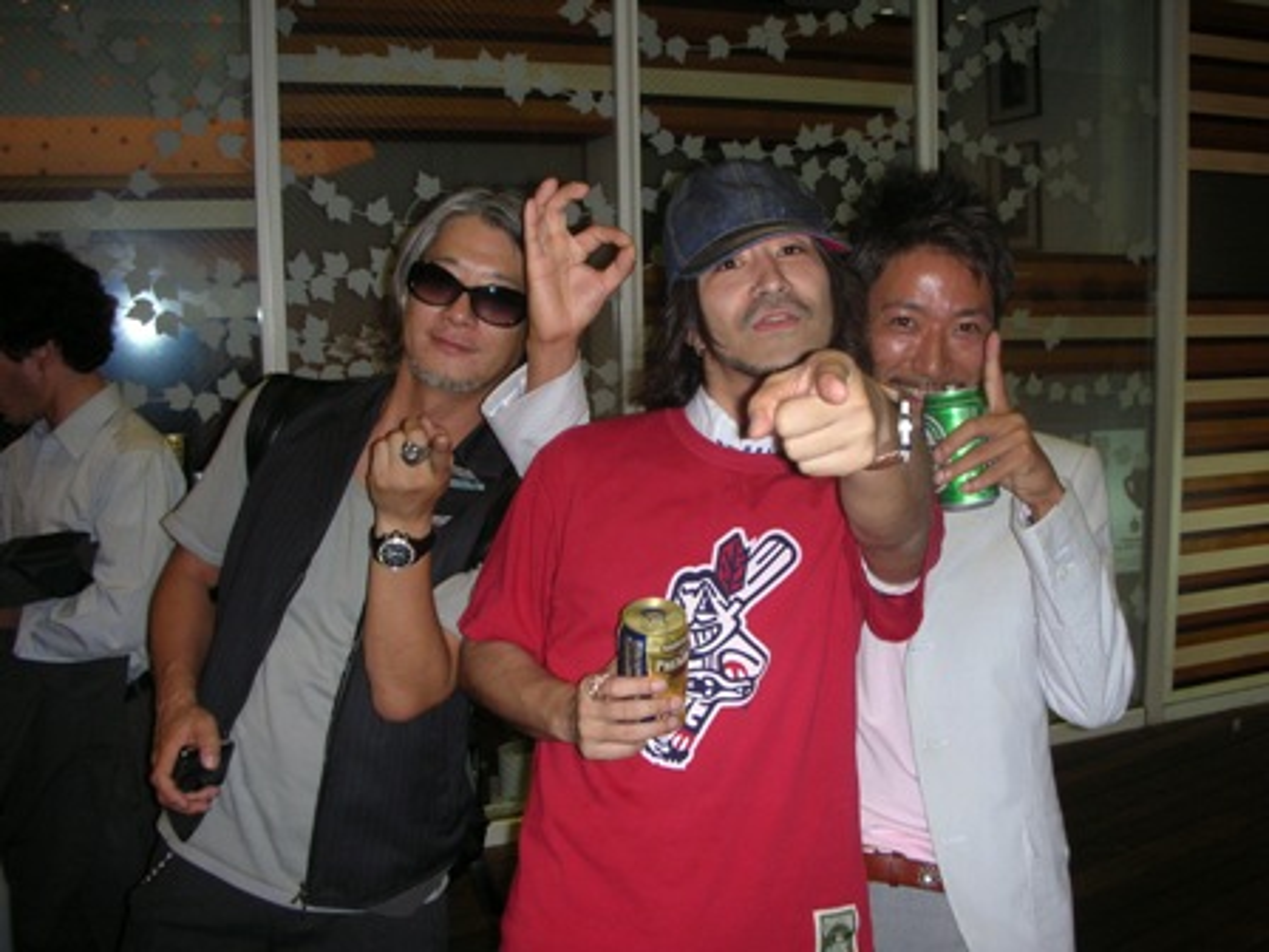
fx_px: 1283
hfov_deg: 52.6
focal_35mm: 35
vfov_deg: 40.7
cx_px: 634
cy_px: 476
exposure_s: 1/60.1
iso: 95
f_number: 3
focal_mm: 5.8
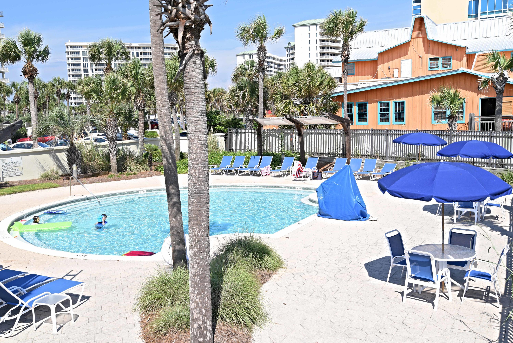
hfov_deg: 53.1
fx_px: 513
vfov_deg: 36.9
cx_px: 256
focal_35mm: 36
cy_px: 172
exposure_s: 1/320
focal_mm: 36
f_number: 9
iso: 200
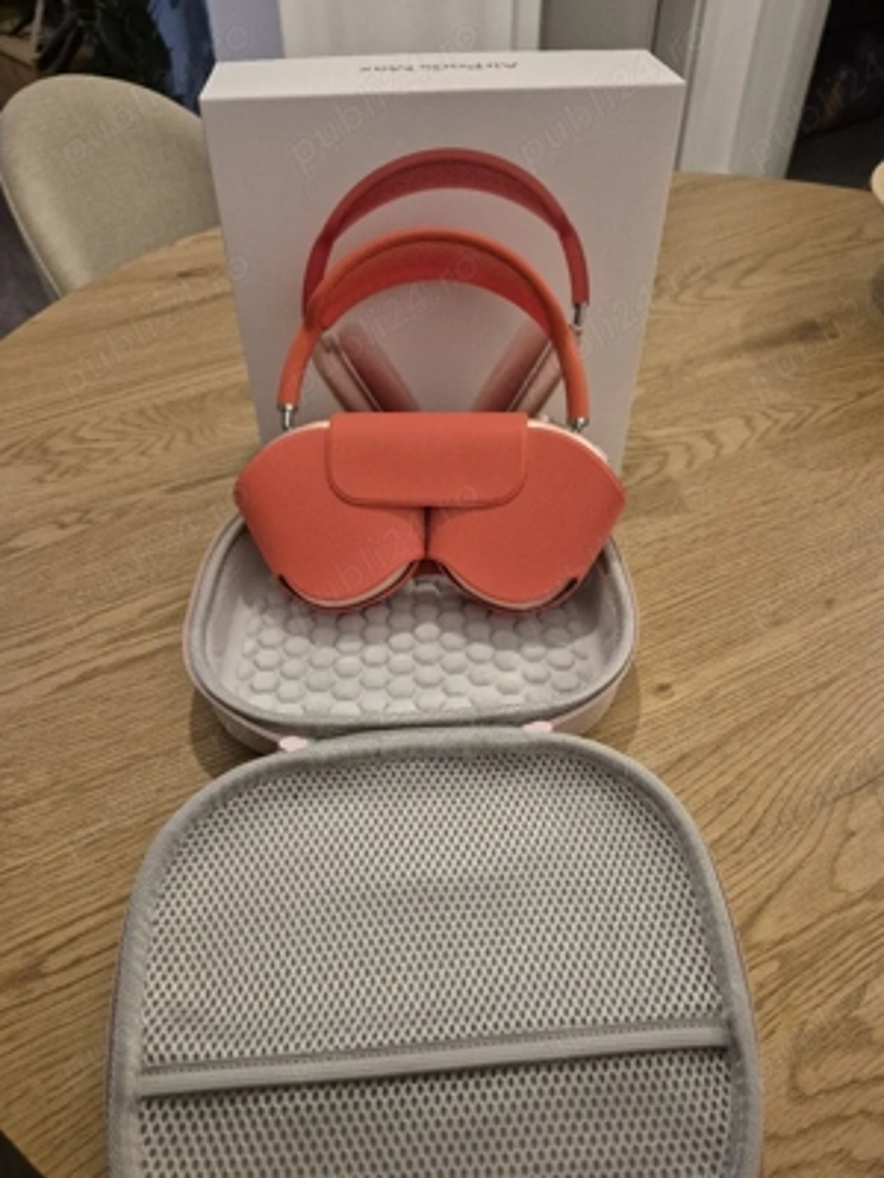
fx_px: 783
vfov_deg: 73.9
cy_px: 589
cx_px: 442
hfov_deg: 58.9
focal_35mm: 23
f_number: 1.8
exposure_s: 1/60.2
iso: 800
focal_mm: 5.4
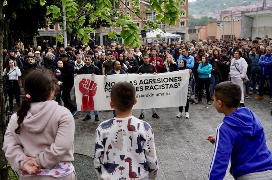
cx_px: 136
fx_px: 272
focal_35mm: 36
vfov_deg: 36.8
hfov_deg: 53.2
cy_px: 90
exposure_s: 1/250
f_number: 4
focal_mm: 36
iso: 320
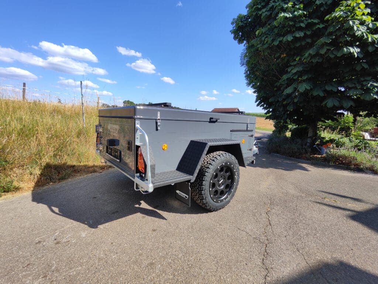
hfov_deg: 94.5
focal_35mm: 16
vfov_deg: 78.1
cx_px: 189
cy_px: 142
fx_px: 175
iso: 50
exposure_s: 1/659
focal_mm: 2.13
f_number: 2.4
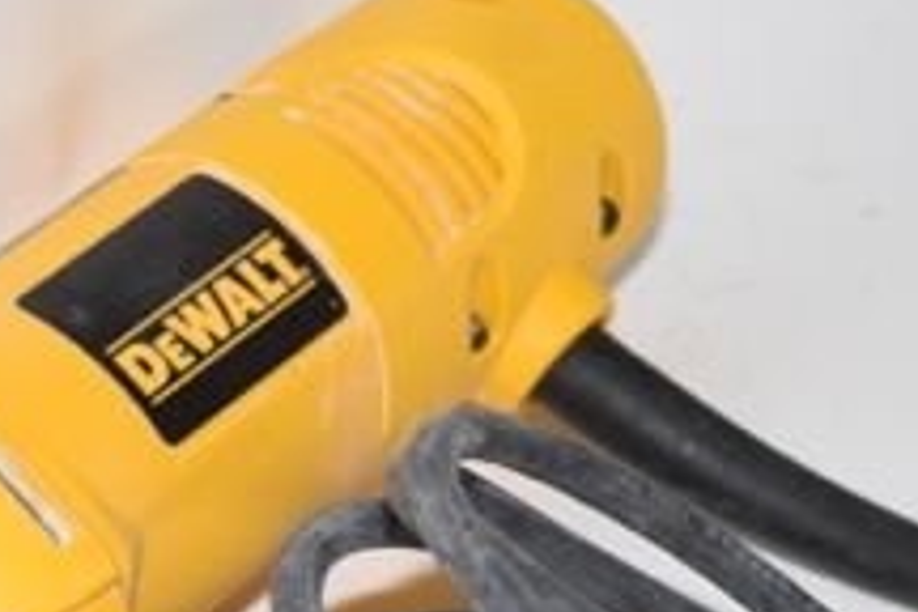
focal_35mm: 244
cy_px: 555
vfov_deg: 5.6
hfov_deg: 8.4
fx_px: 6234
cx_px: 314
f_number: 5.6
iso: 1600
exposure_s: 1/125
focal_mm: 55
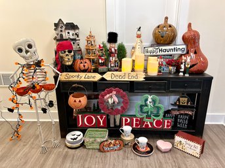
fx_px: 169
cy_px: 84
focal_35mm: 26
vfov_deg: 53.0
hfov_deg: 67.3
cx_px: 112
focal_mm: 5.7
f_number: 1.5
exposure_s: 1/60
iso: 200
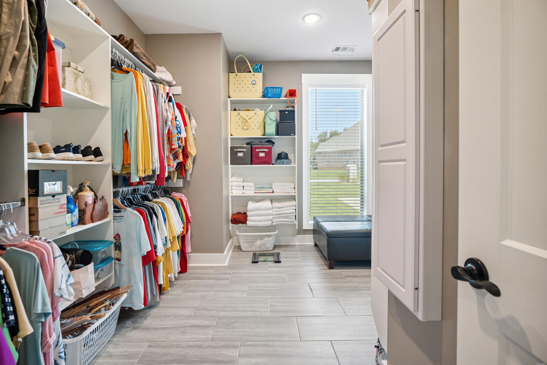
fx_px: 258
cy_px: 173
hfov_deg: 93.2
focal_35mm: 17
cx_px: 265
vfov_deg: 70.4
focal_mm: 16
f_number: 5.6
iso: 1600
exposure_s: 1/100
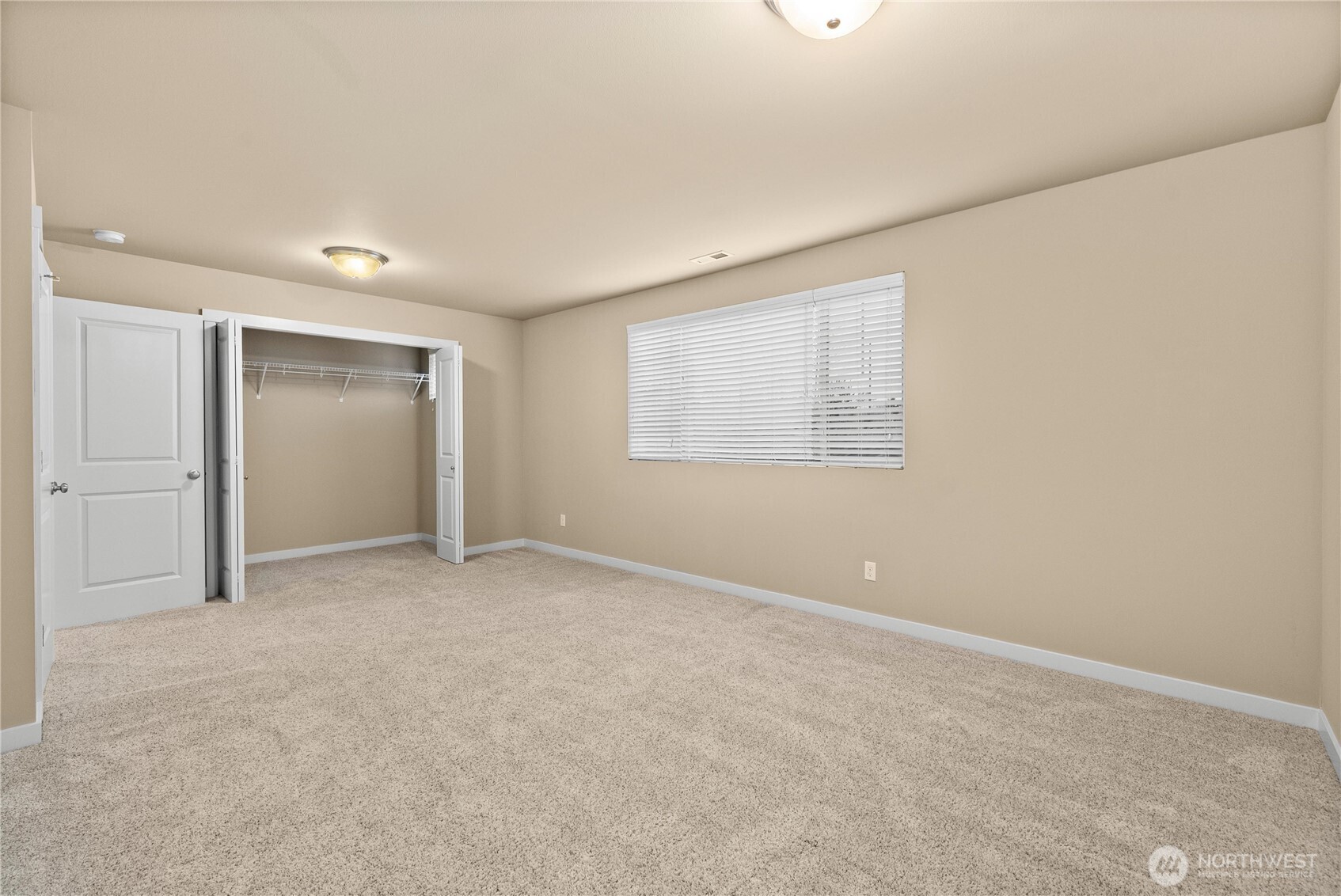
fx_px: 522
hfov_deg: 104.2
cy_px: 448
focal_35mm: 14
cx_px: 670
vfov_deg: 81.3
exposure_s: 1/3
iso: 1000
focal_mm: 14
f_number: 7.1
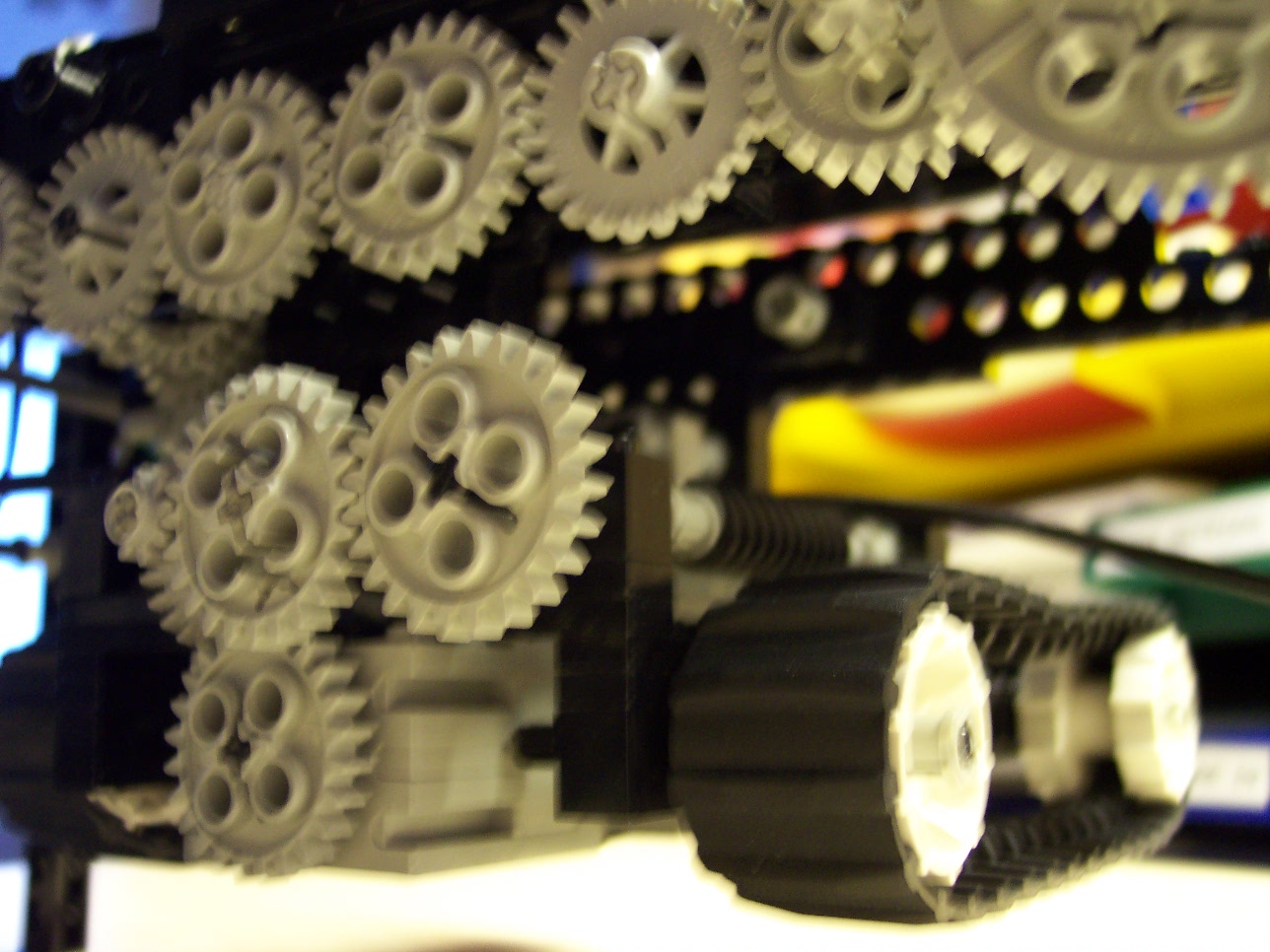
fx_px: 1394
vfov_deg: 37.7
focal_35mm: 38
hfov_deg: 49.0
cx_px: 635
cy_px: 476
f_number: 2.8
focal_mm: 8
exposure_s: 1/8
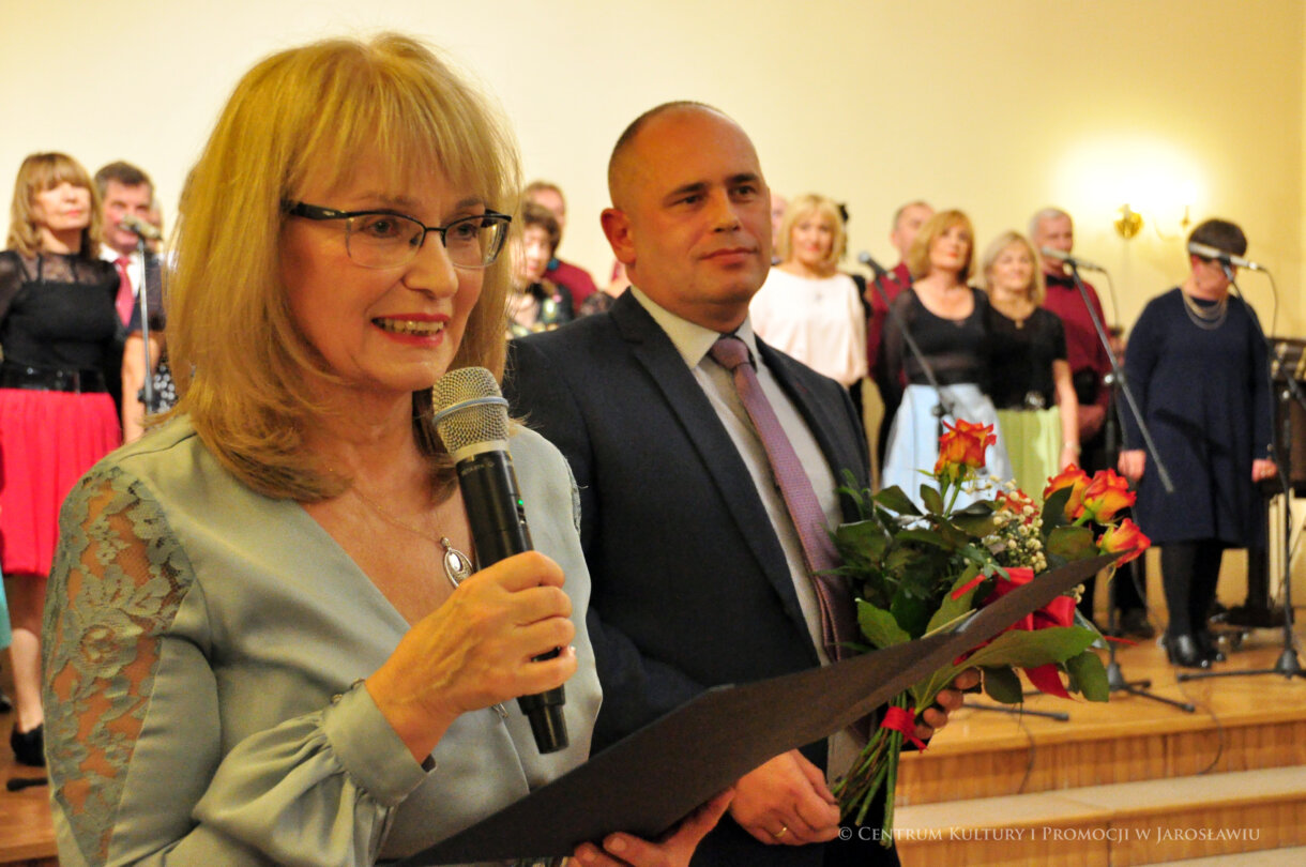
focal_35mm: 54
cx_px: 653
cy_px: 434
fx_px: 1956
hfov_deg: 36.9
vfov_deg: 25.0
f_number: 6.3
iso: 2500
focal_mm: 36
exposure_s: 1/50
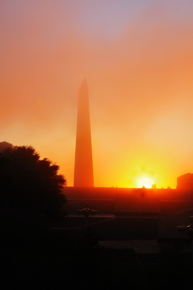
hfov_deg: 25.7
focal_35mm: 52
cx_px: 96
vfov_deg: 37.9
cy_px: 145
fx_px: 423
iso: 200
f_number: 10
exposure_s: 1/160
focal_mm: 35
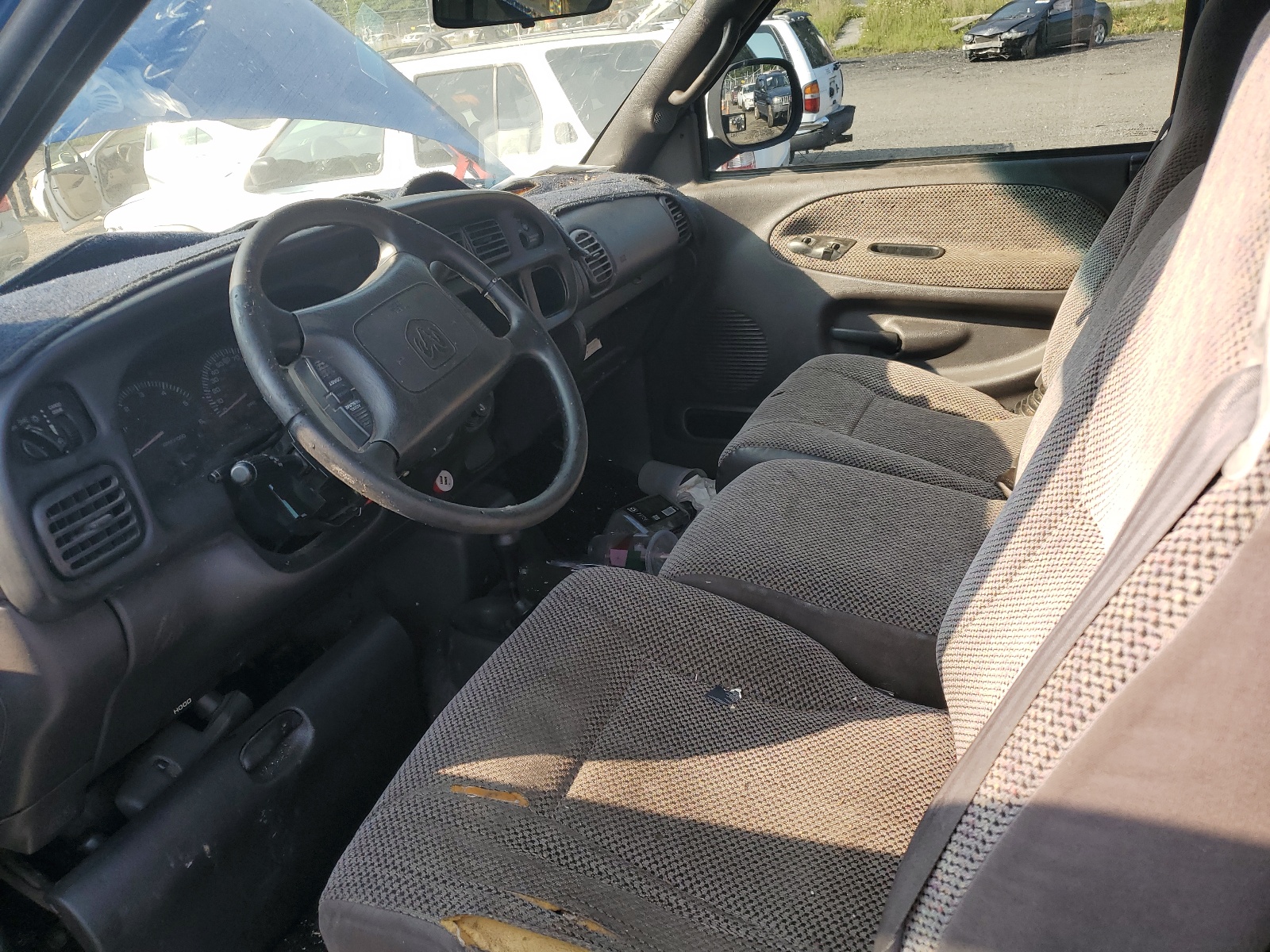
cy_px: 476
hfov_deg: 67.3
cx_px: 635
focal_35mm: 26
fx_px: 954
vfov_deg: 53.1
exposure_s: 1/526
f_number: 1.5
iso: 50
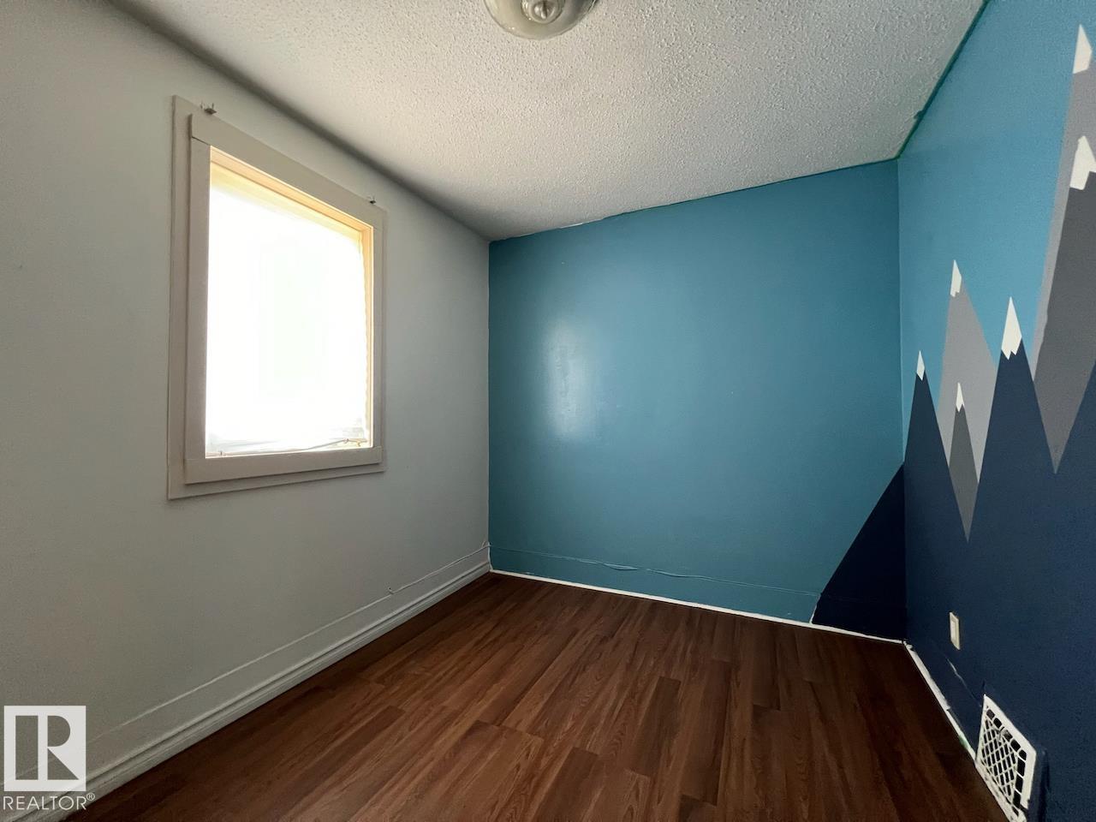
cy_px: 411
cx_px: 548
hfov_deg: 106.2
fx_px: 412
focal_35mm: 13
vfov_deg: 89.9
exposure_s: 1/60
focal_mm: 1.57
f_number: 1.8
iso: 500
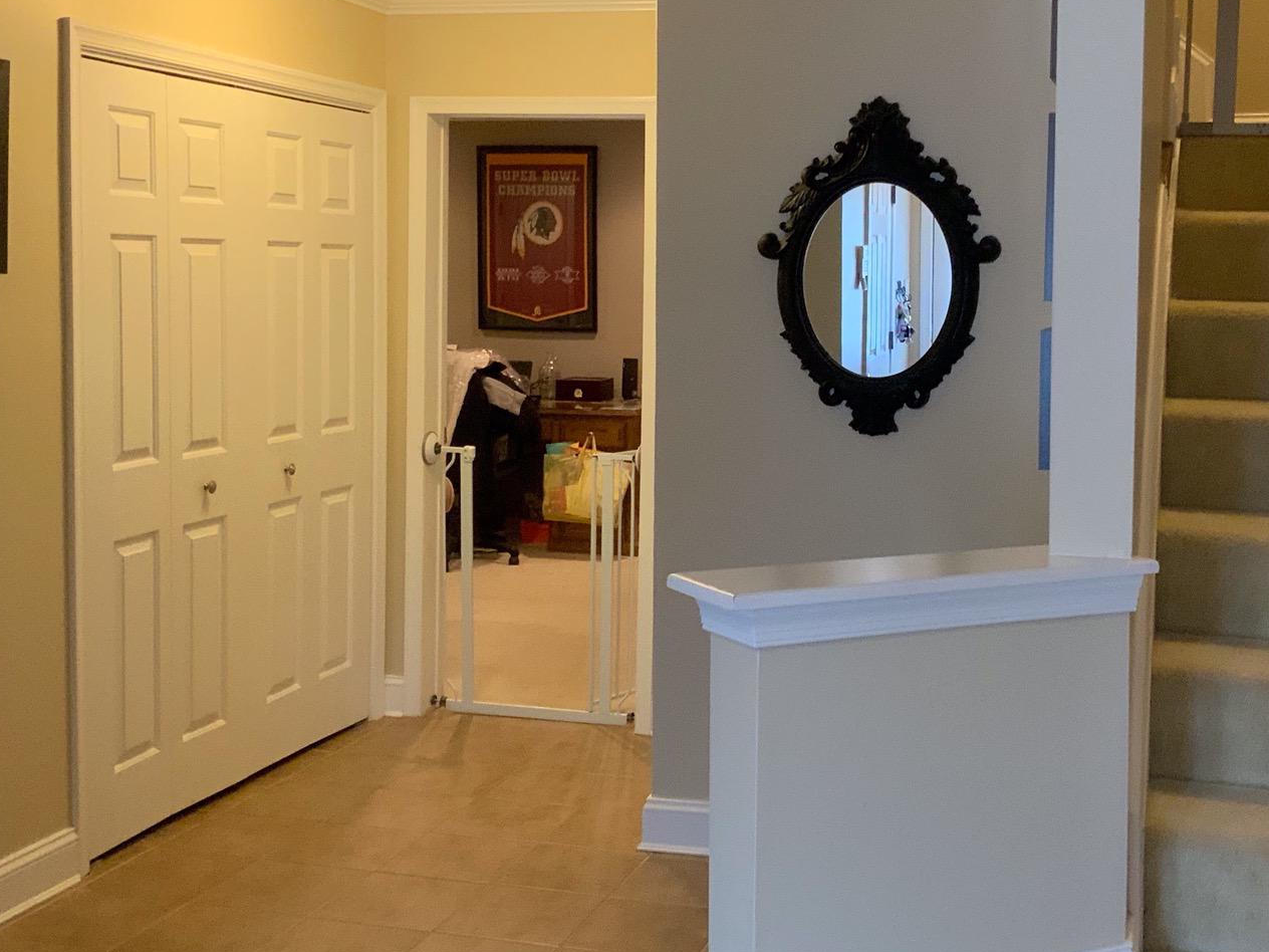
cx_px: 779
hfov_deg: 40.2
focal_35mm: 47
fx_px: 1723
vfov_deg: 30.8
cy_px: 395
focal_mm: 3
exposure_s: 1/60
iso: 250
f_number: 1.8
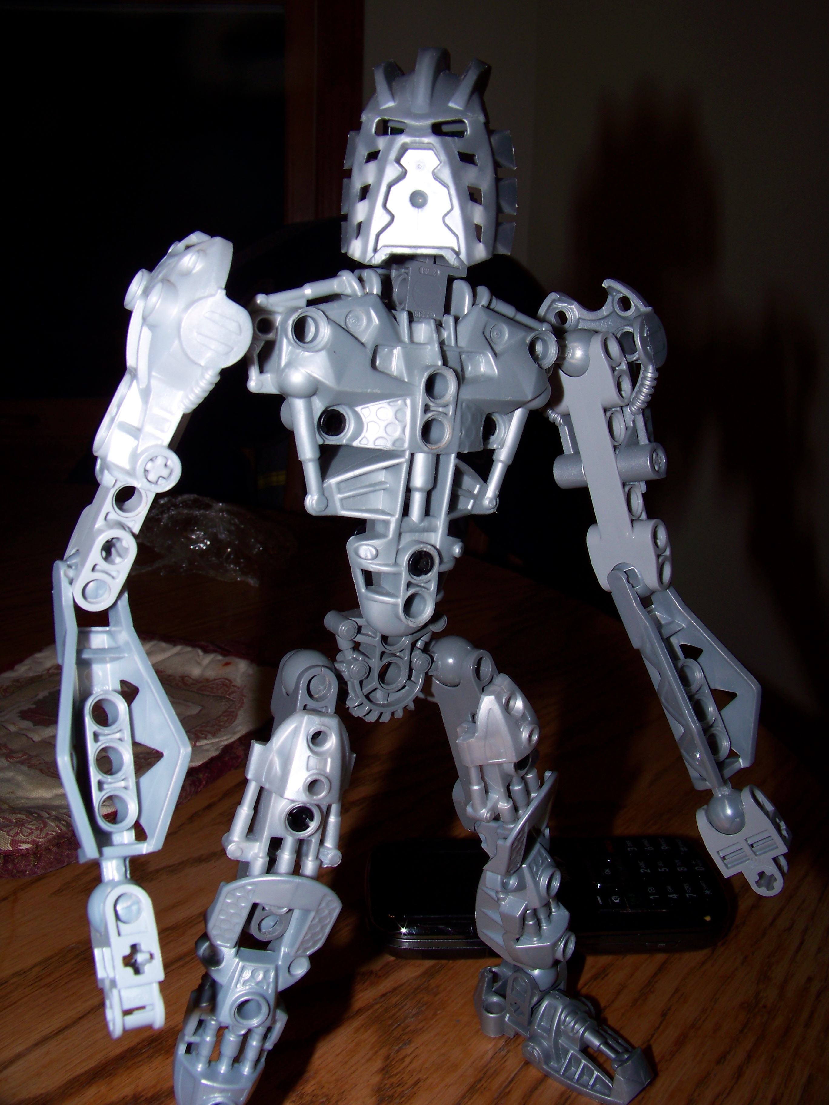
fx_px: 1054
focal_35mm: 33
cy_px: 552
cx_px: 414
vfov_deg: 55.4
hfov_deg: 42.9
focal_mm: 5.85
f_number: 5.6
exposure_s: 1/125
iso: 64
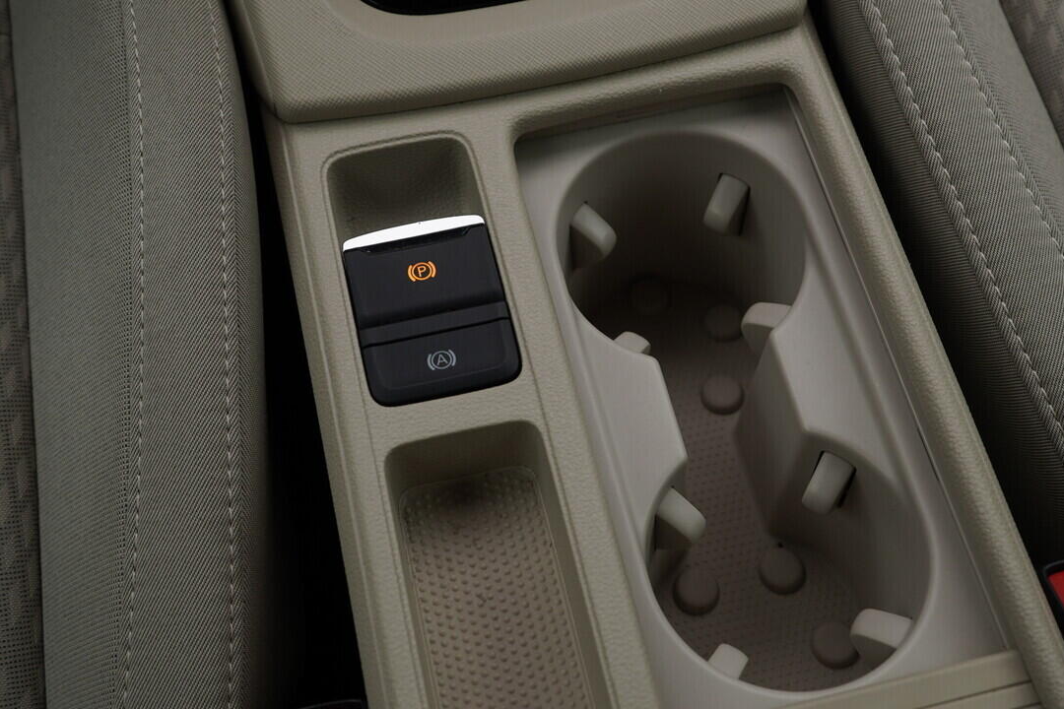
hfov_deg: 41.1
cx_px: 550
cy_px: 291
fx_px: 1419
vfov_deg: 28.0
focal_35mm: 48
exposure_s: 1/50
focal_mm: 24
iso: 125
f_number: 4
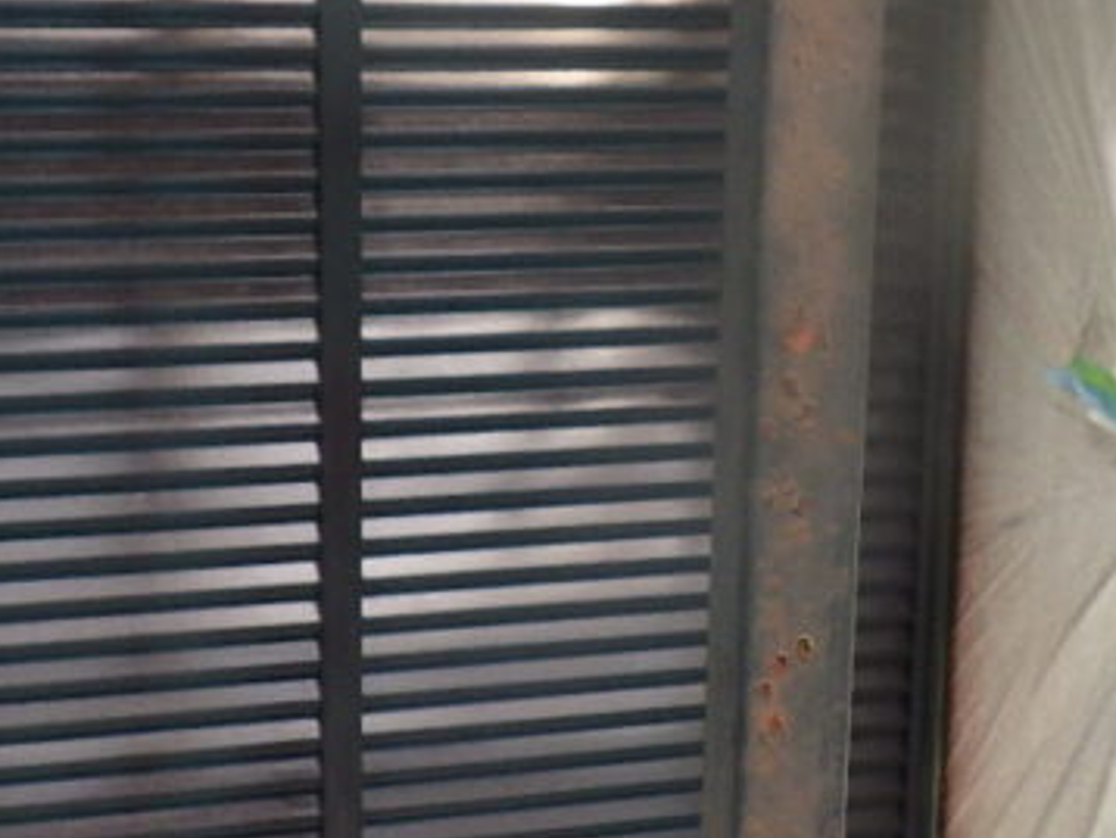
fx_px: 2581
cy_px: 268
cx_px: 948
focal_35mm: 80
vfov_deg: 18.4
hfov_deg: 23.9
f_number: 4.2
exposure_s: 1/320
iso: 125
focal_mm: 5
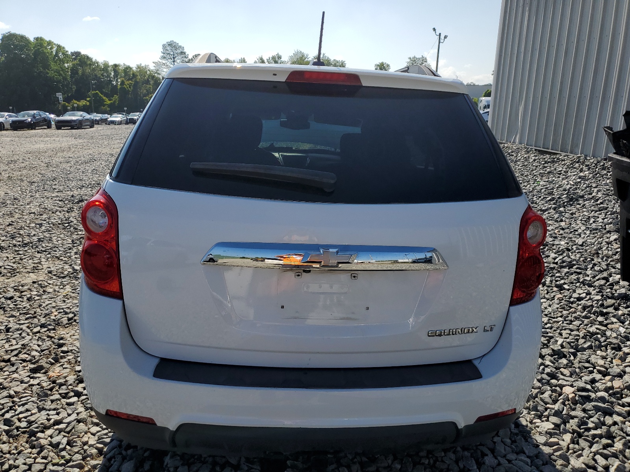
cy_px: 236
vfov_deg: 53.1
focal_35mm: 26
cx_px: 315
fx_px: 473
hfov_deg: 67.3
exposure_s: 1/5000
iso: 50
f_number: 1.5
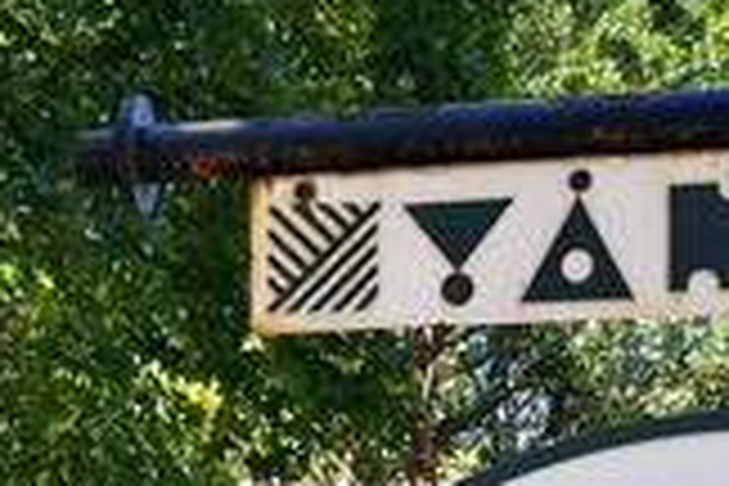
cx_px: 108
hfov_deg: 19.4
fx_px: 2106
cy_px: 630
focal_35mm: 104
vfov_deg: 12.7
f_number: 2.2
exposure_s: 1/162
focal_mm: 4.5
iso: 50
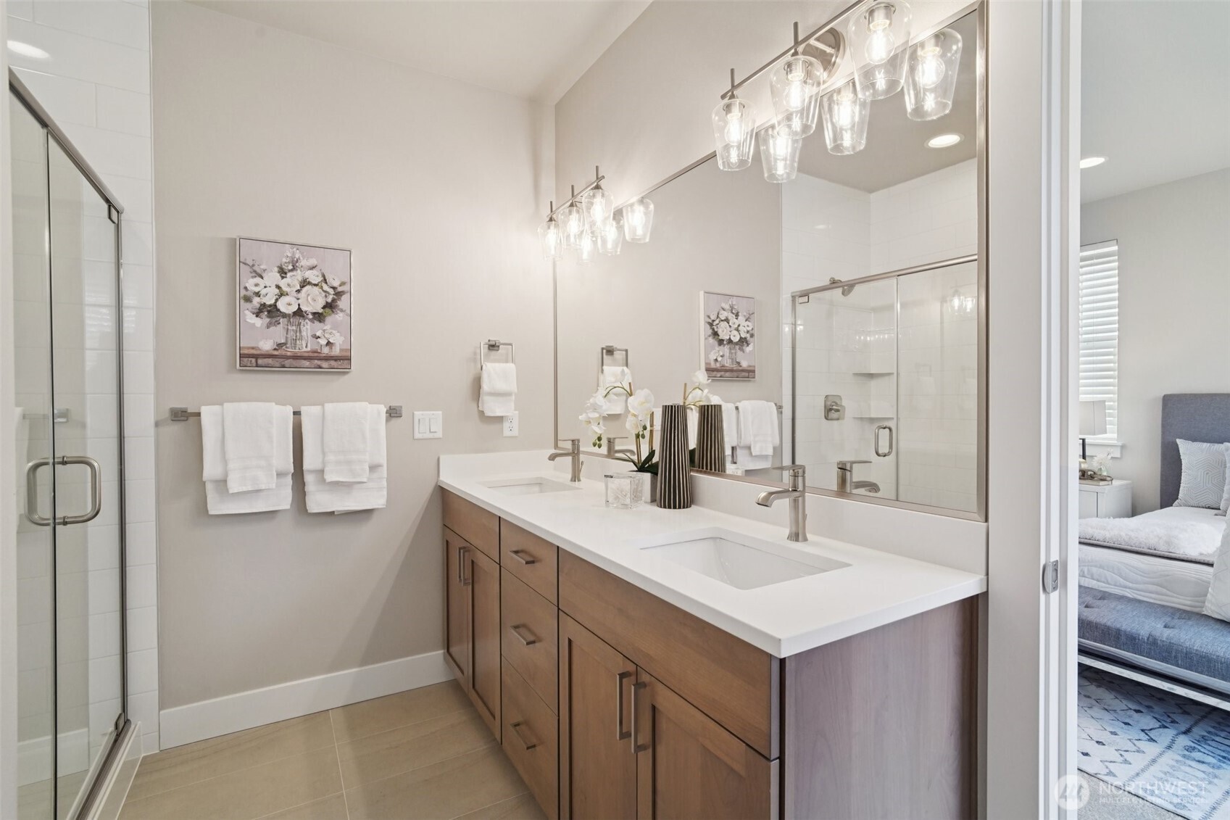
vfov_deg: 73.7
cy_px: 410
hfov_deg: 96.7
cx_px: 615
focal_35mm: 16
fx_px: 547
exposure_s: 1/80
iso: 1600
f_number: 8
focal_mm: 16
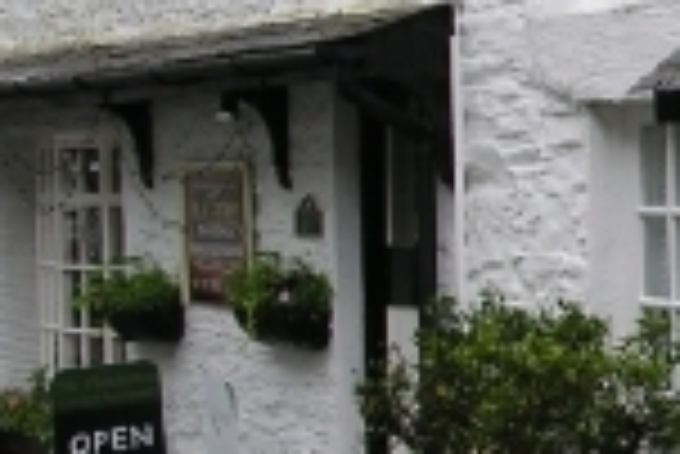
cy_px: 205
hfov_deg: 12.0
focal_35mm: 157
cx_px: 1229
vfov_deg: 8.8
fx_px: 2968
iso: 100
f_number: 5.6
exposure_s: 1/90
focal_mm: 7.8
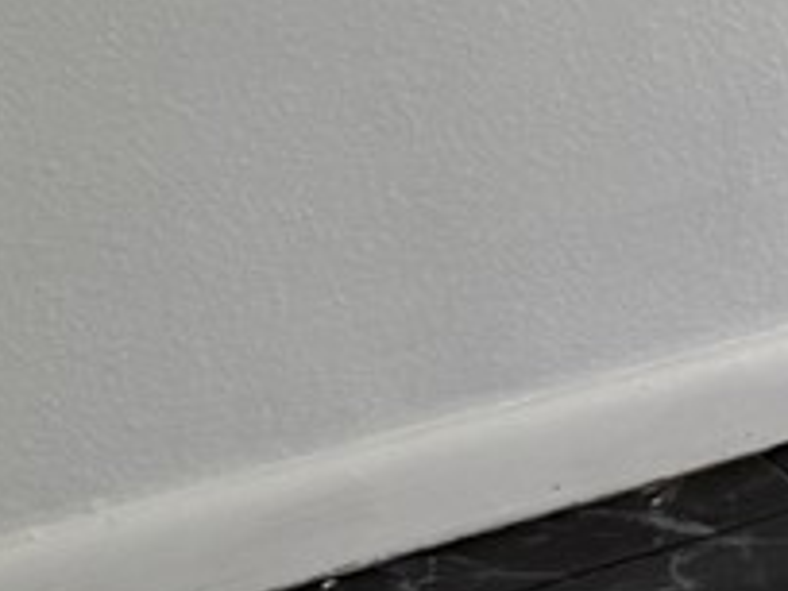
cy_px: -622
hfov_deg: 8.9
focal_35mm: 188
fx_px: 4280
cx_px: 2198
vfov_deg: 7.6
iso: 80
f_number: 1.78
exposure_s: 1/121
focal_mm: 6.76
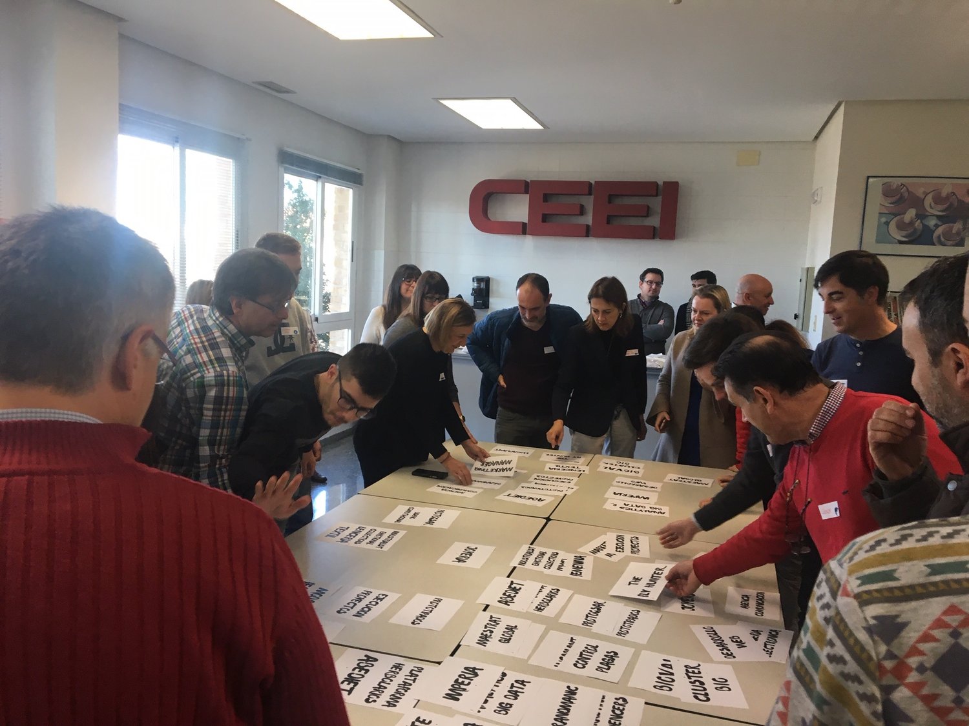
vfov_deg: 48.2
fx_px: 812
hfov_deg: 61.7
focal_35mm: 29
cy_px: 363
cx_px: 484
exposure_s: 1/33
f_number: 2.2
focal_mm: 4.15
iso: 40
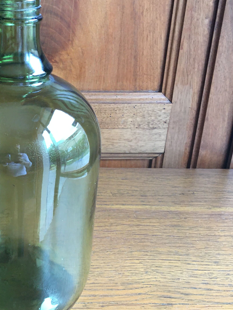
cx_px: 30
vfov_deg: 35.5
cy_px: 135
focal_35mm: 54
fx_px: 485
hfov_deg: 26.3
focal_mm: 4.15
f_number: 2.2
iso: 50
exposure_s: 1/33
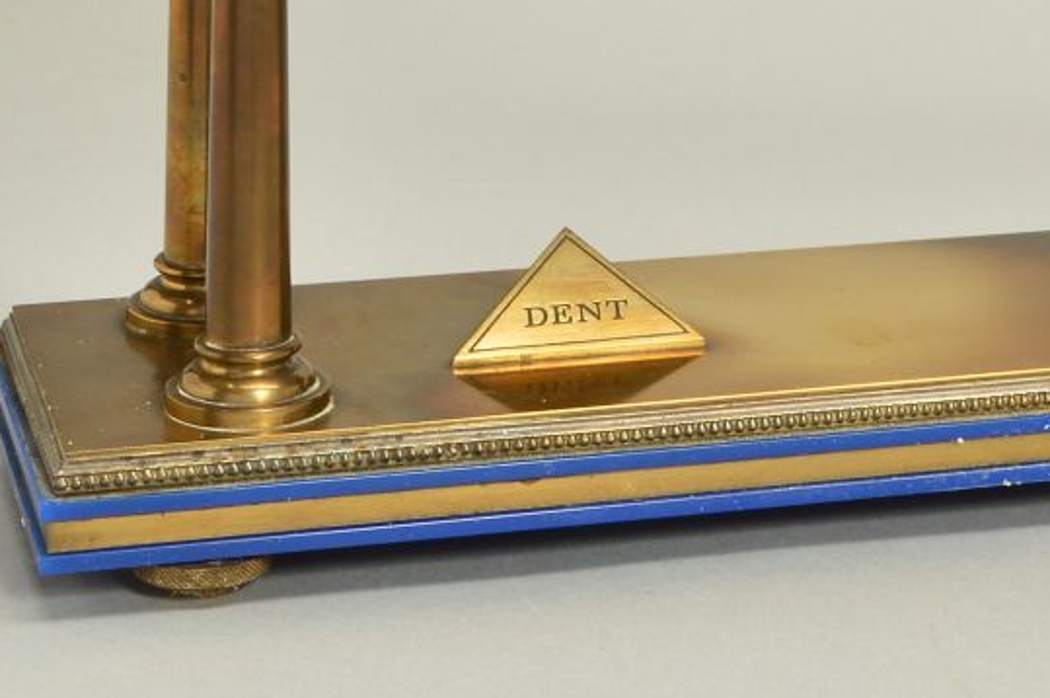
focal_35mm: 146
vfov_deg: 9.2
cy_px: -257
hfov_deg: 13.5
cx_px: 1460
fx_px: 4244
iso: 100
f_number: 13
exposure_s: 1/100
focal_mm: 29
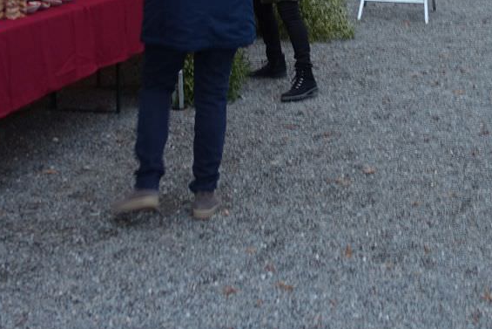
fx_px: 930
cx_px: 424
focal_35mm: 68
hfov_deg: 28.7
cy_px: -73
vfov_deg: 18.9
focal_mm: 8.8
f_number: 1.8
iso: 160
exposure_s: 1/30
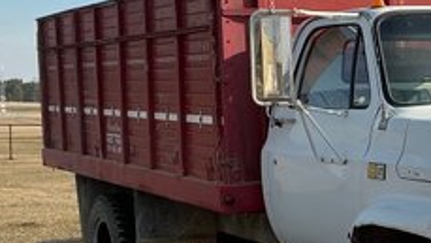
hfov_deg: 24.4
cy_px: 202
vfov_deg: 14.3
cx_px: 402
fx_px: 960
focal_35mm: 84
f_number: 1.8
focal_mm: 3
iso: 25
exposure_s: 1/1848
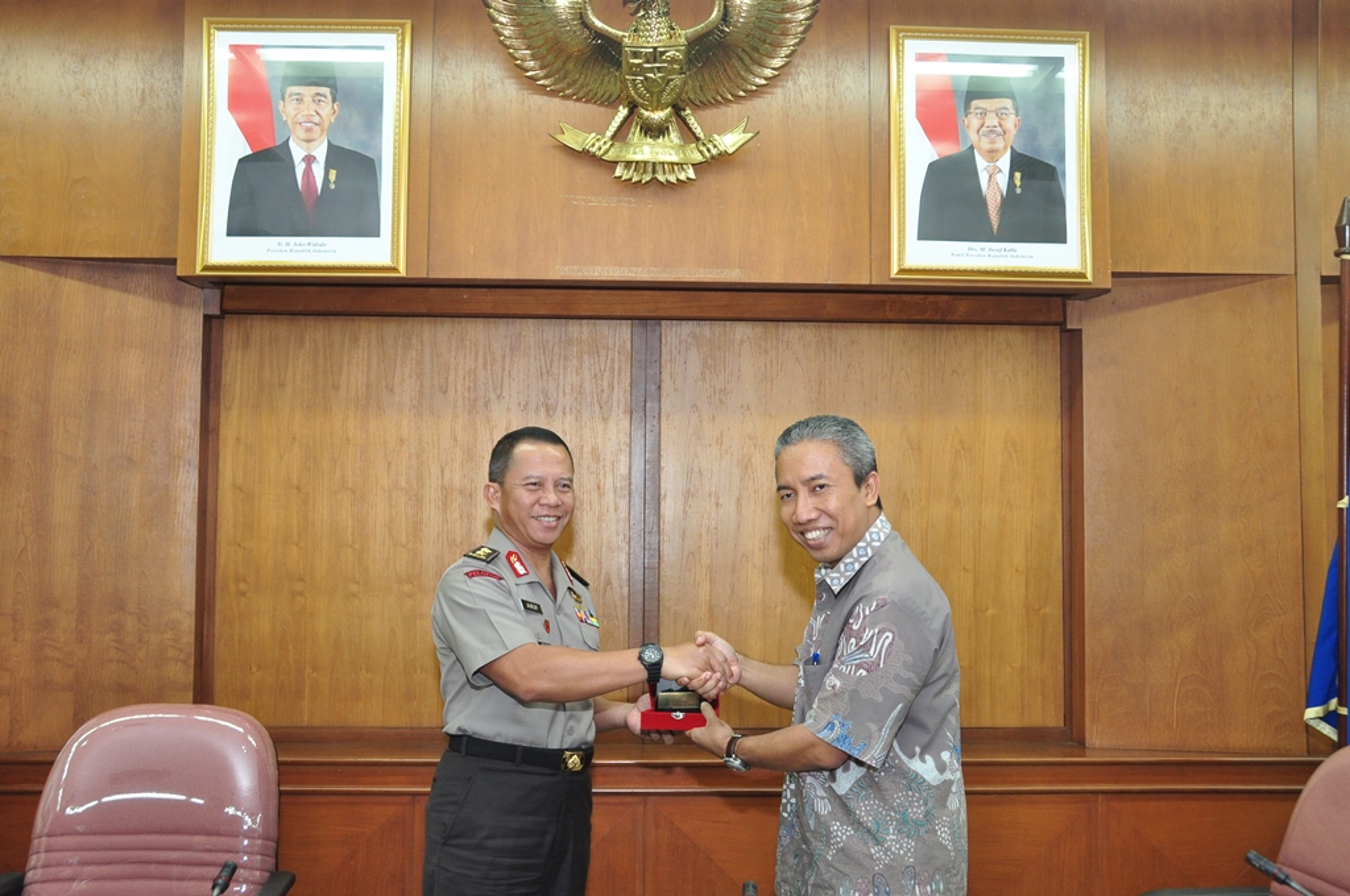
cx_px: 675
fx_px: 1236
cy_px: 448
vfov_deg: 39.9
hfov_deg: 57.3
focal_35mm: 33
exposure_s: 1/30
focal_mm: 22
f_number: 5.6
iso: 640
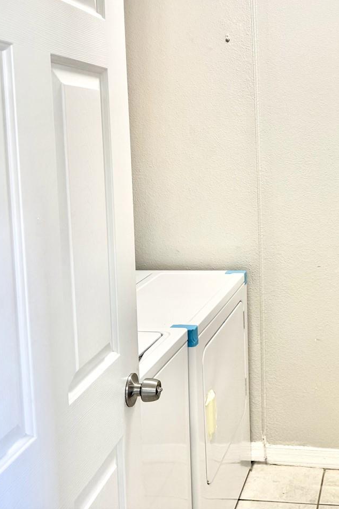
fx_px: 593
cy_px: 189
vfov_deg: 46.0
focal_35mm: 42
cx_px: 328
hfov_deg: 30.0
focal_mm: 6.76
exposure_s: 1/60
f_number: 1.78
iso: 125
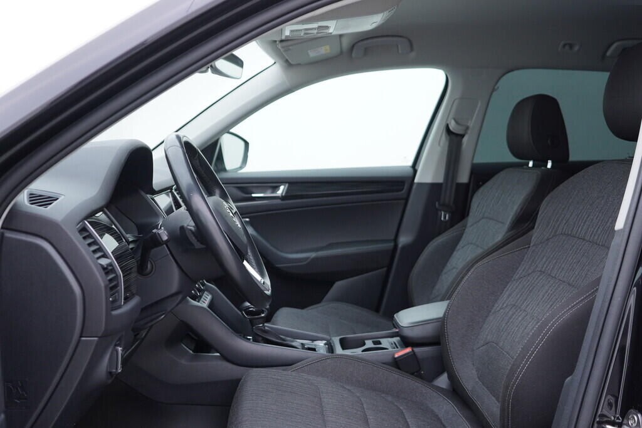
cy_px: 214
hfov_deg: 53.1
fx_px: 642
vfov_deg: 36.9
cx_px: 321
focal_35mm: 36
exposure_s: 1/40
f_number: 3.2
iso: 125
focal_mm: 24
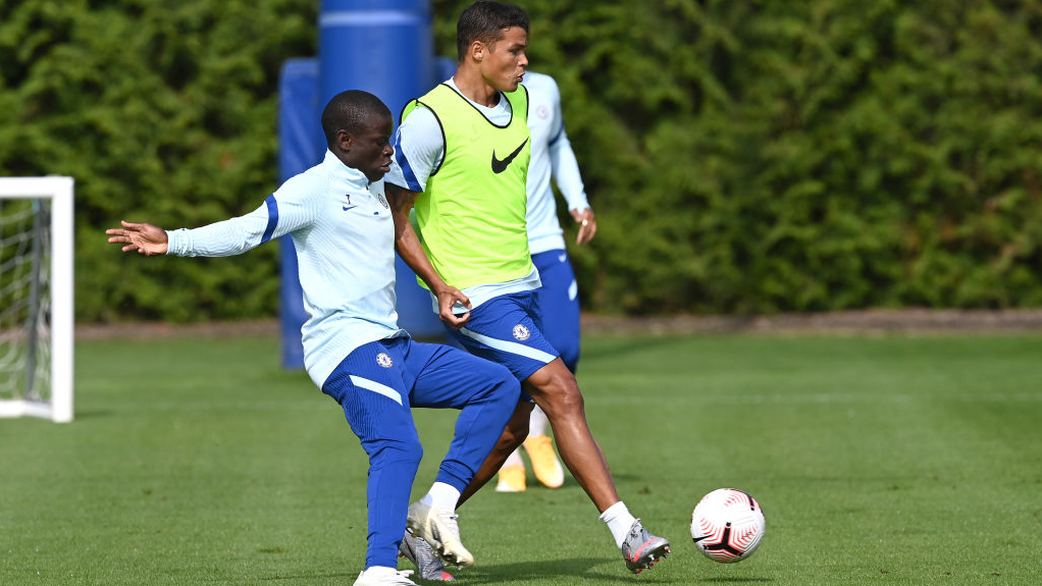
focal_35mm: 420
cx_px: 521
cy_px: 305
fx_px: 11605
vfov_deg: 2.9
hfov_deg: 5.1
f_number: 5
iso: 320
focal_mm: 400
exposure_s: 1/2000
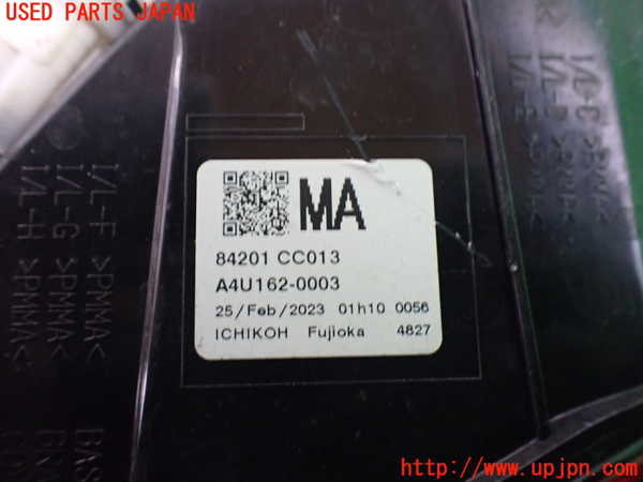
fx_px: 557
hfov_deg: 60.0
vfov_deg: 46.8
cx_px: 322
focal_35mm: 30
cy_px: 241
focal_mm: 5.4
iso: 800
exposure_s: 1/30
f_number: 2.3
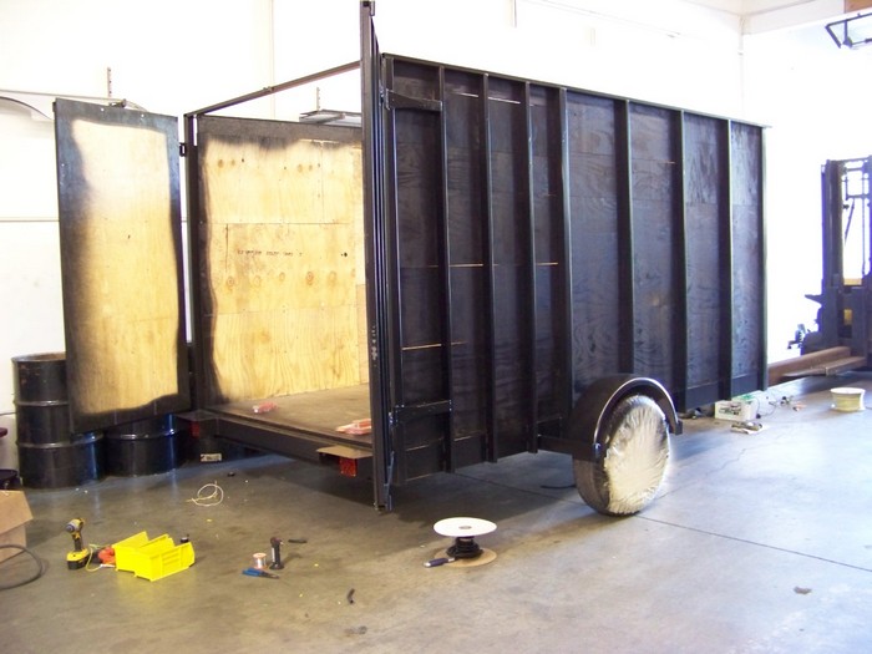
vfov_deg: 39.7
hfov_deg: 51.4
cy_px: 327
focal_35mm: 36
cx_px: 436
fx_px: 907
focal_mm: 5.85
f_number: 2.8
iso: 400
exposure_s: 1/13
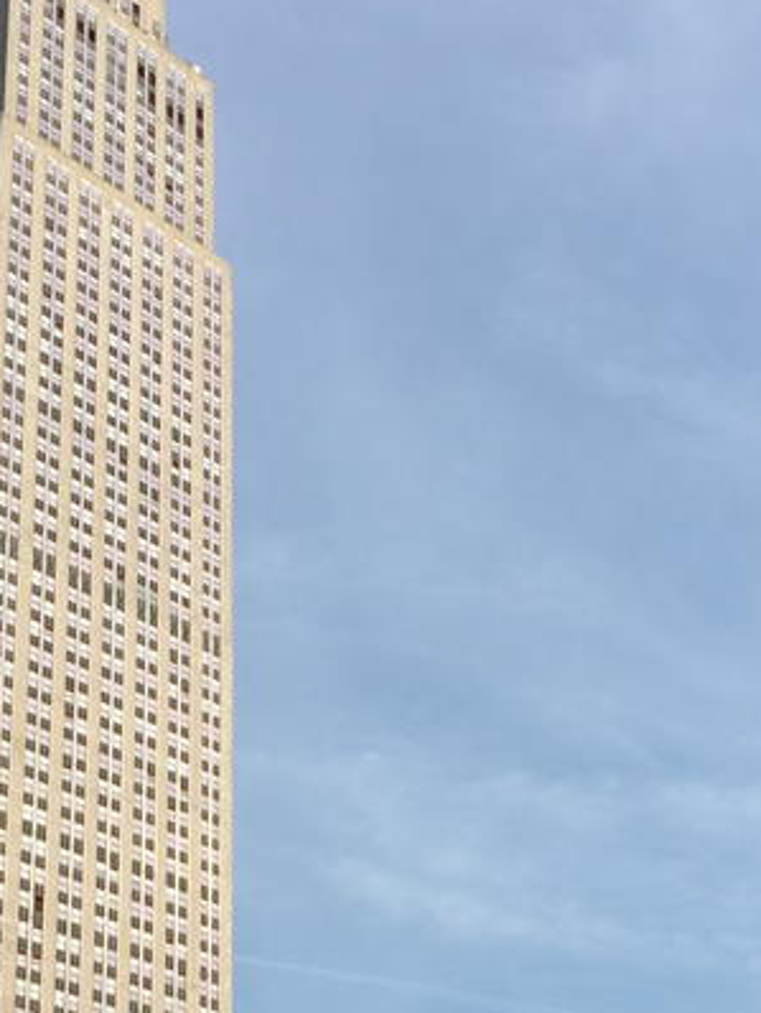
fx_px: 1991
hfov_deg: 21.6
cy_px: 956
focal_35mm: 68
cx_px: 374
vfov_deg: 27.3
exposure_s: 1/1582
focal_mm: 4.15
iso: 32
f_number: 2.2
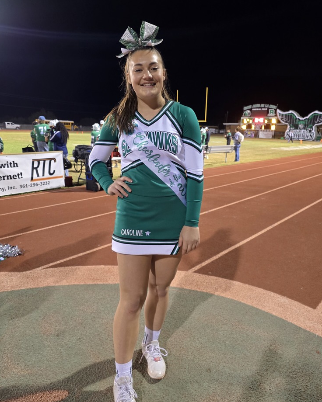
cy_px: 187
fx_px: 298
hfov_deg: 56.8
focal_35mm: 25
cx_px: 158
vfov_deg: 68.0
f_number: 1.7
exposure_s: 1/60
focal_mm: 6.3
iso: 1000
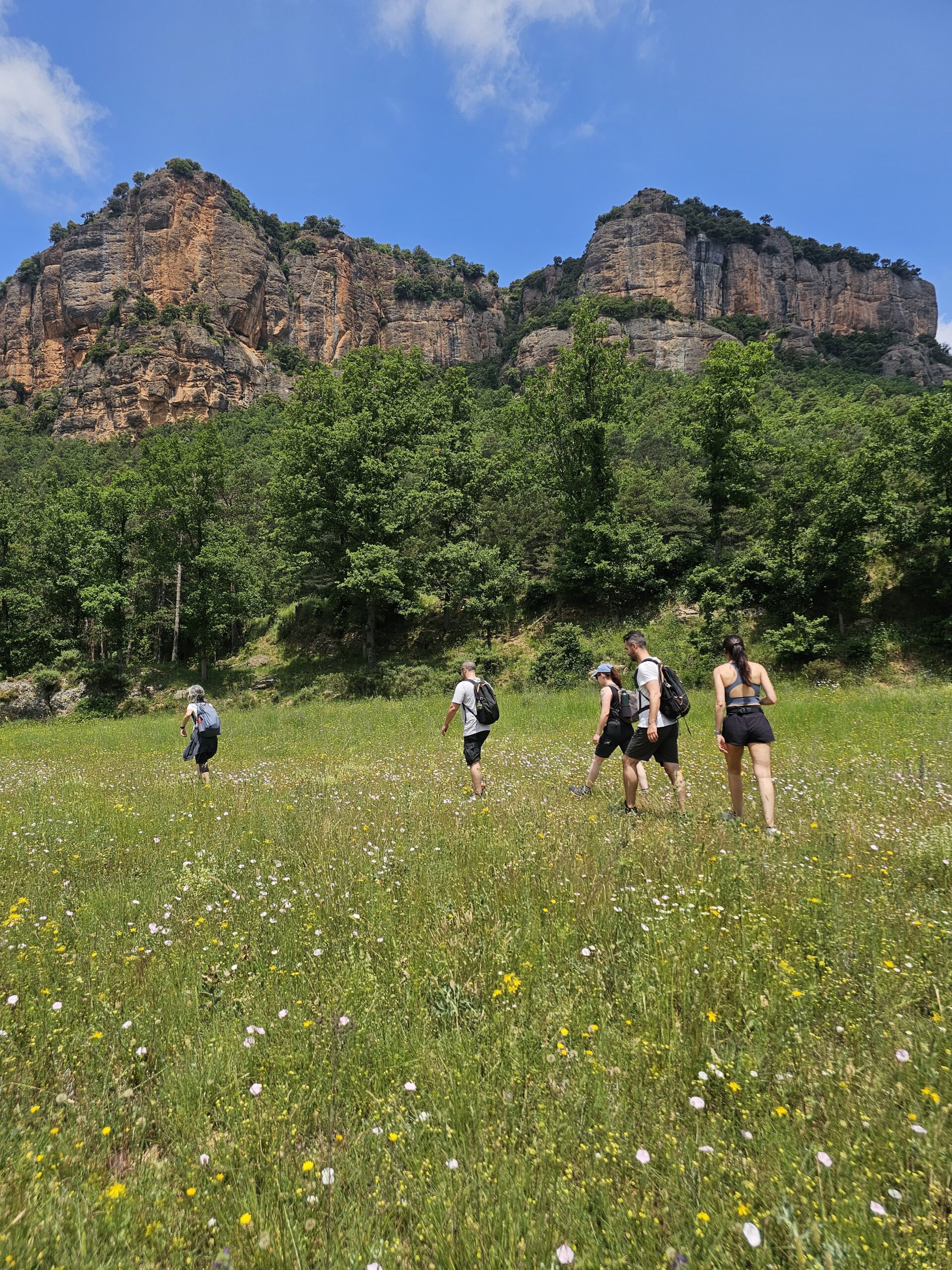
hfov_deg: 58.9
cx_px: 476
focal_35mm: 23
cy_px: 635
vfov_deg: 73.9
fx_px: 843
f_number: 1.7
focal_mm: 6.3
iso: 16
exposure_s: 1/1314
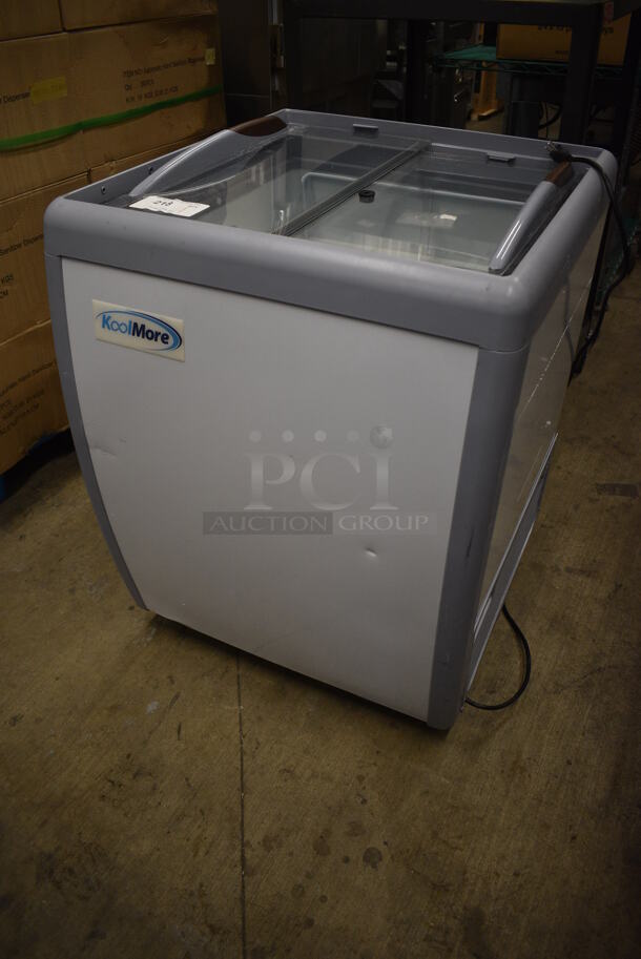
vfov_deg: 67.3
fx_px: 720
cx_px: 320
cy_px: 480
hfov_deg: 48.0
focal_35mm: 27
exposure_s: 1/160
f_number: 3.5
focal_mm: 18
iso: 800
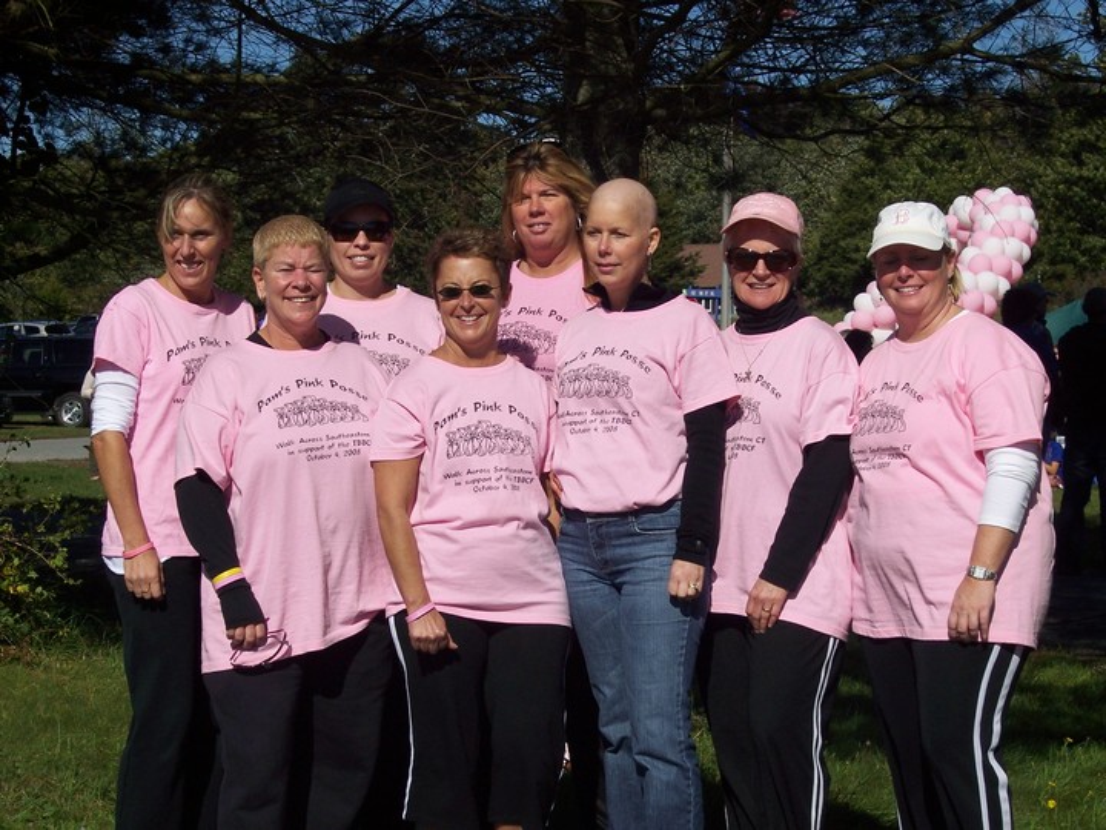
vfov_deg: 16.2
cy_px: 415
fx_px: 2907
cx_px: 553
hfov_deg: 21.5
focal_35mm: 91
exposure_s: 1/1000
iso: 100
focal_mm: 18.7
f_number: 5.6
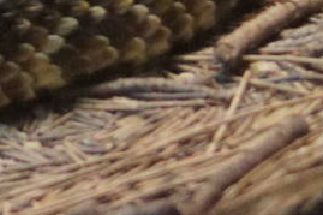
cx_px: -459
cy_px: -280
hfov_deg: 3.1
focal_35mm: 669
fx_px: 5998
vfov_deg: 2.0
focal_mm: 75
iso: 3200
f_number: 4.5
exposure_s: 1/125
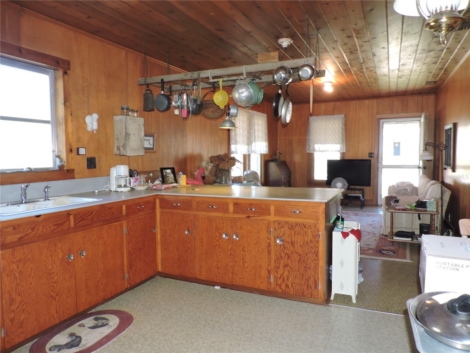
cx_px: 235
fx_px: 326
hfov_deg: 71.6
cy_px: 176
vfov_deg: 56.8
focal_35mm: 24
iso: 200
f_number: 3
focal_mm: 4.3
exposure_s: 1/30
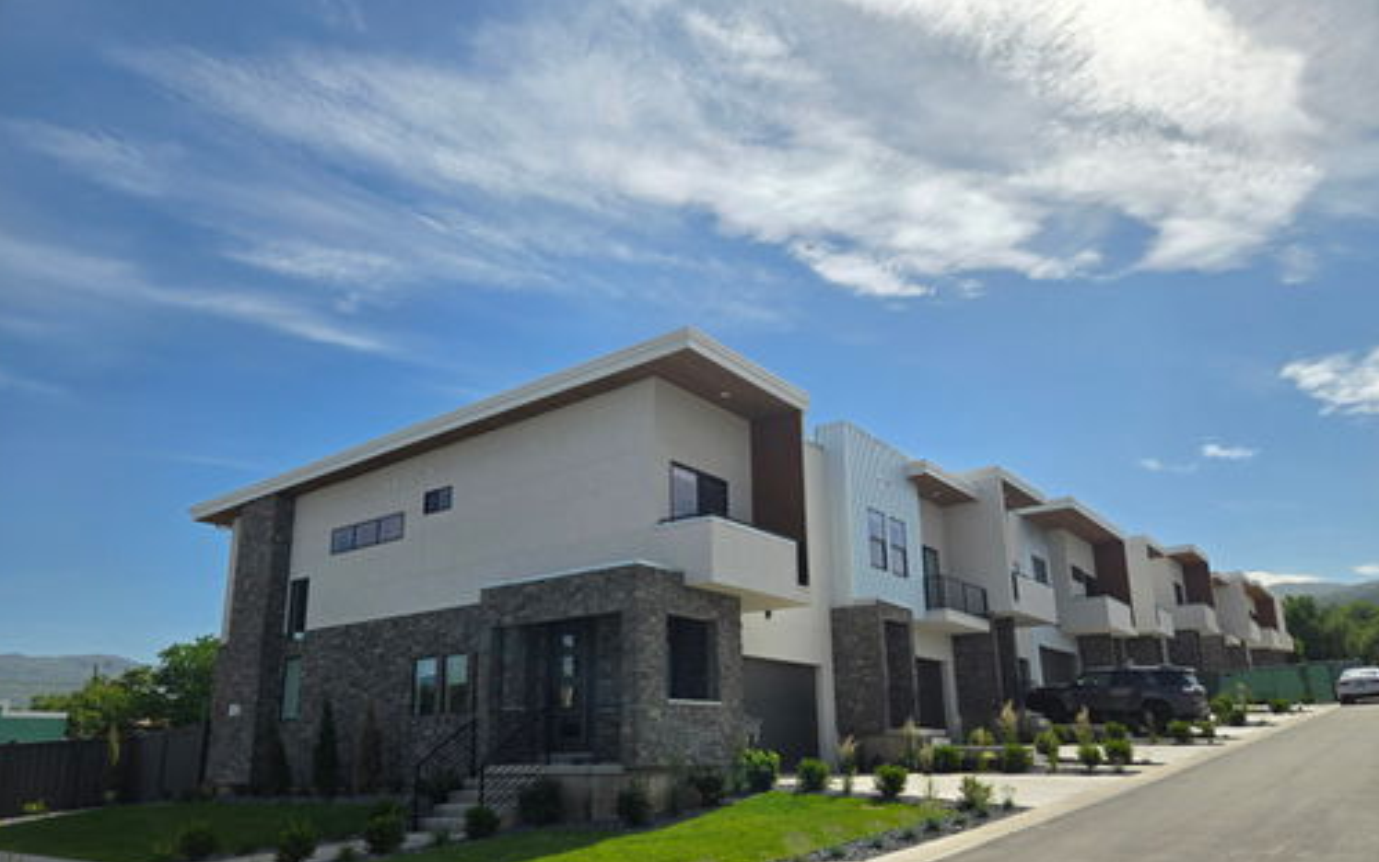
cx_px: 677
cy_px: 522
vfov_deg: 49.0
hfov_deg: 72.5
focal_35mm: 25
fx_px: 940
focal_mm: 5.4
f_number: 1.8
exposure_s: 1/3747
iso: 25
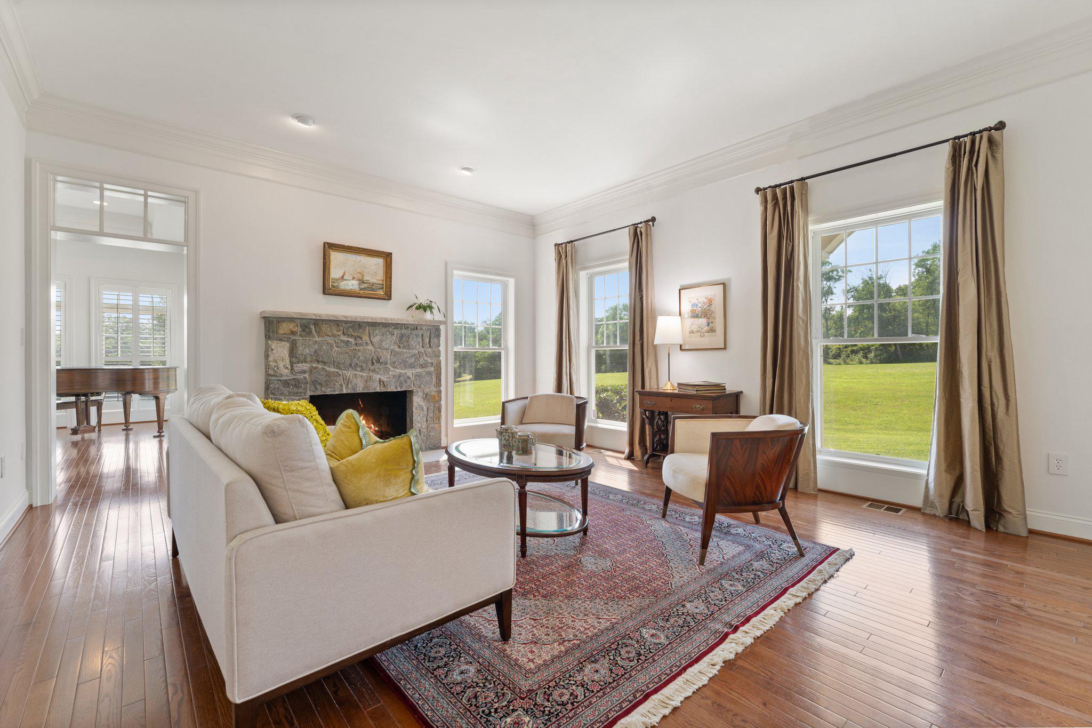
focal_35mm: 15
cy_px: 364
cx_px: 546
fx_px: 464
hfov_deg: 99.3
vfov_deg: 76.2
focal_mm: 15.3
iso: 400
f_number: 8
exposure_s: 1/10
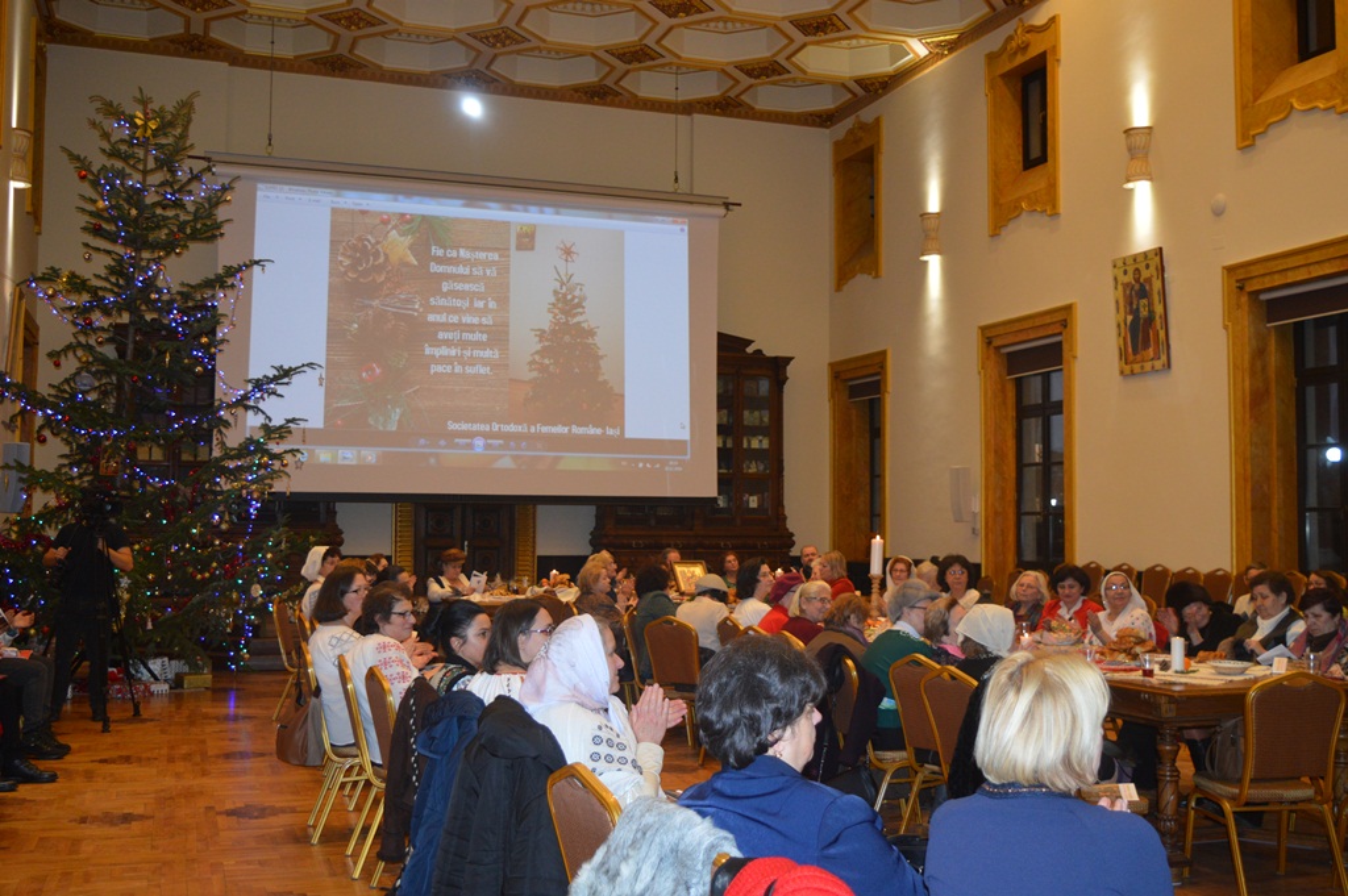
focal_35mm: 38
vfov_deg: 35.4
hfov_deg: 51.3
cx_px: 674
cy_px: 448
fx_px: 1403
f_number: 4
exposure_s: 1/60
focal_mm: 25
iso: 720
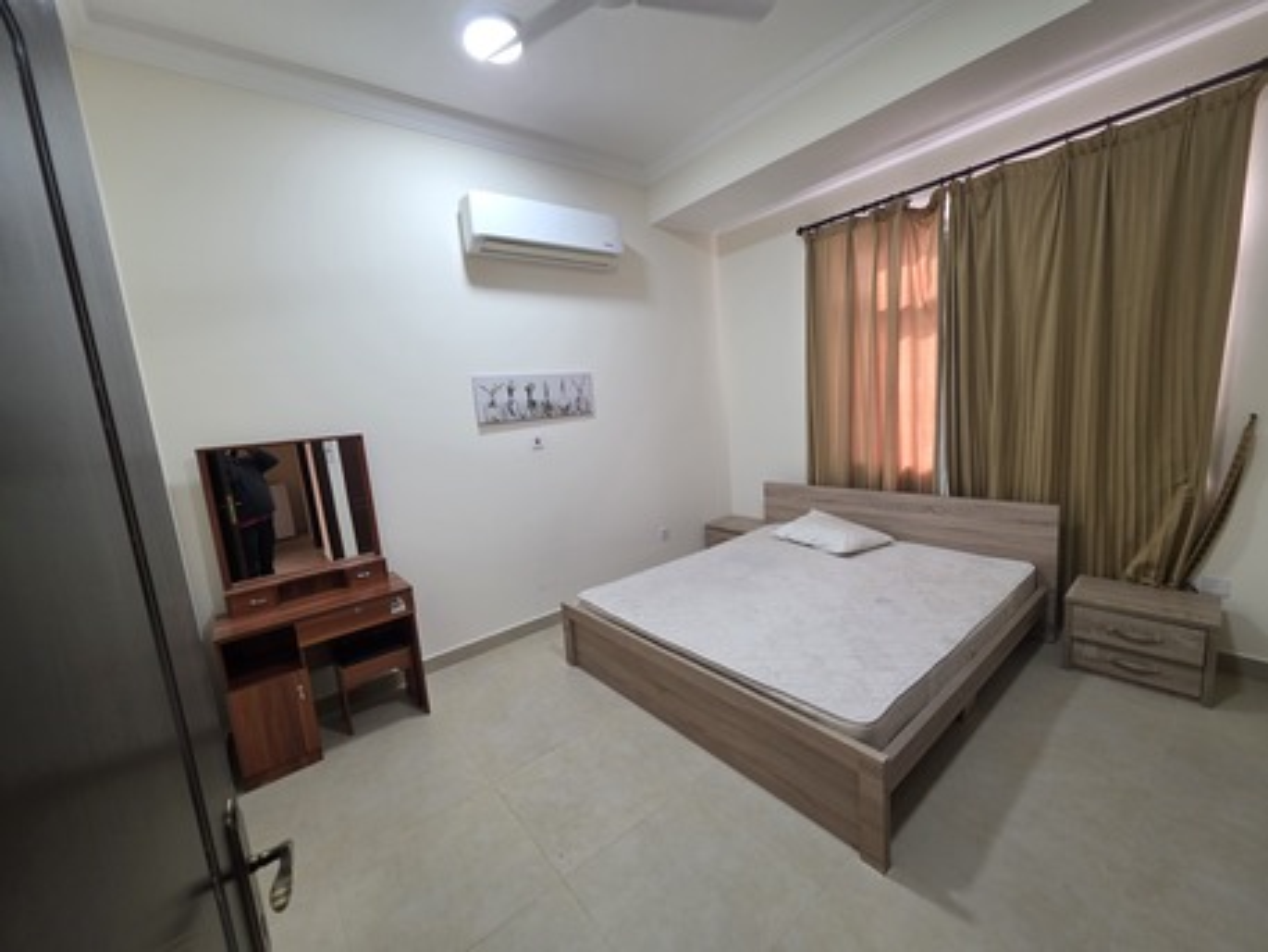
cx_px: 634
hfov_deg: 106.2
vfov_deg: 89.9
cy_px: 476
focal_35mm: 13
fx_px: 476
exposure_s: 1/50
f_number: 1.9
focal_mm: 2.2
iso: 160
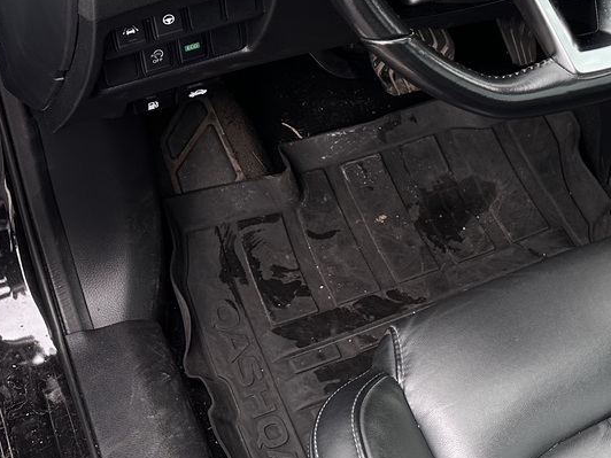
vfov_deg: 22.1
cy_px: 56
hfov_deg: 25.6
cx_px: 796
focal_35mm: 65
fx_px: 1147
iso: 125
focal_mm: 6.86
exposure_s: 1/121
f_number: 1.78
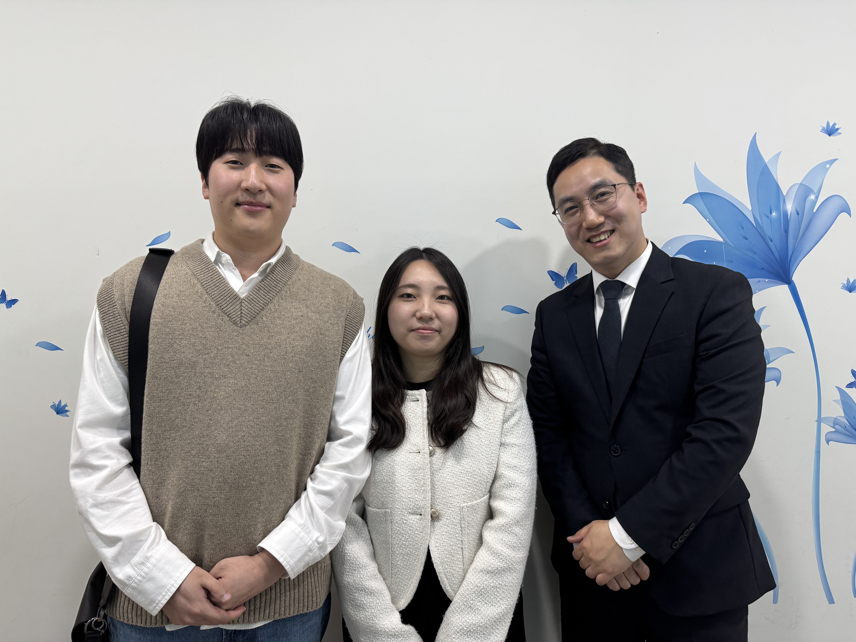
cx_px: 428
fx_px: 593
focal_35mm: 24
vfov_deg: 56.8
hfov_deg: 71.6
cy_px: 321
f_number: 1.78
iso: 160
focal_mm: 6.76
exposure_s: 1/60
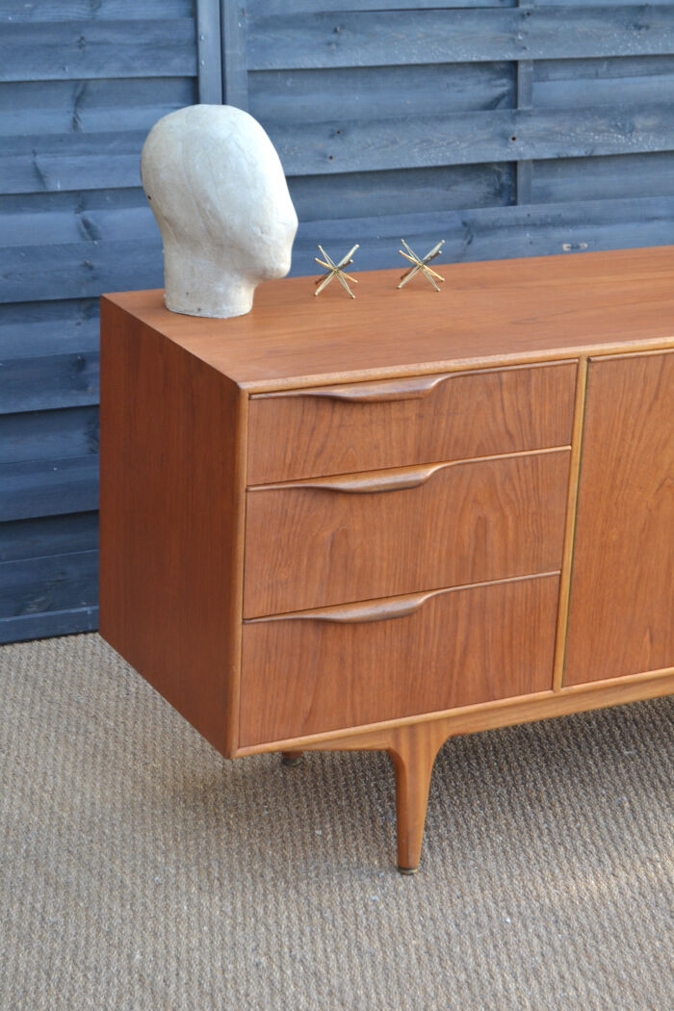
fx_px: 2317
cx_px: 337
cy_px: 506
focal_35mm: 82
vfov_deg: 24.6
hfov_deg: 16.6
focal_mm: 55
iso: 360
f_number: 5.6
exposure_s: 1/125
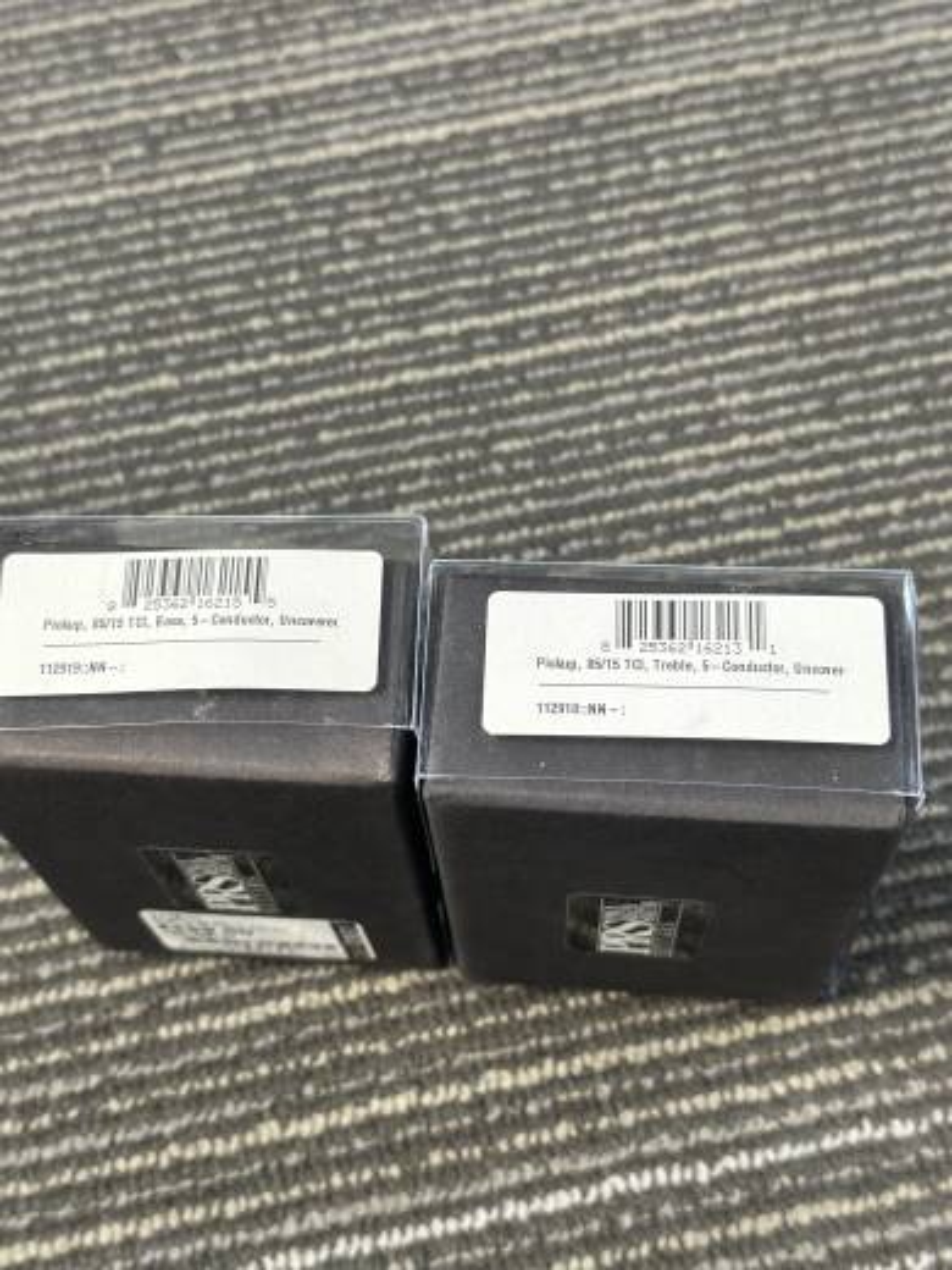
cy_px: 635
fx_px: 1760
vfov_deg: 39.7
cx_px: 476
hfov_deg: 30.3
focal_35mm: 48
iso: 125
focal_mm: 6.86
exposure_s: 1/60
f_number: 1.78
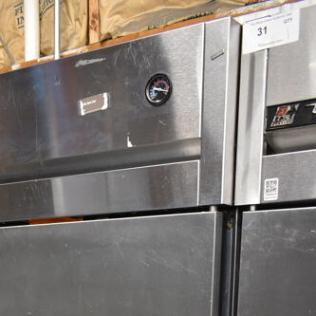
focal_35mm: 63
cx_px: 40
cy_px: 427
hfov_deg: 26.5
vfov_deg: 23.6
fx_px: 651
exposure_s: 1/30
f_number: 3.5
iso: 1000
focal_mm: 18
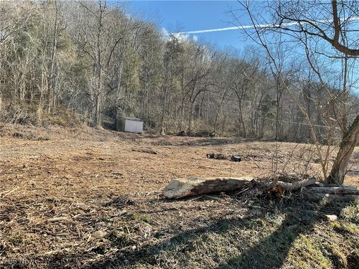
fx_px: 301
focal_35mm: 29
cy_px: 134
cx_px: 180
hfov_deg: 61.7
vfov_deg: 48.2
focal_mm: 3
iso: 16
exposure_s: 1/691
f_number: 1.8
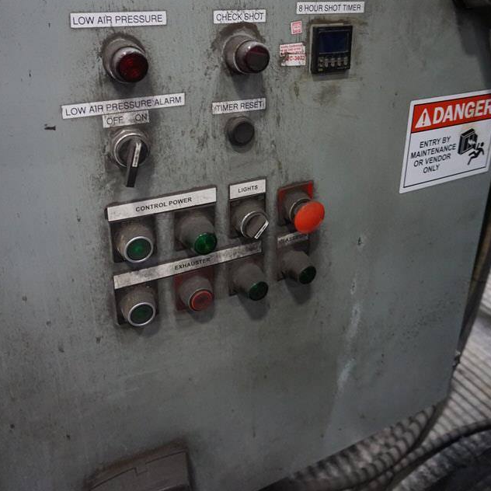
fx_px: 497
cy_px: 156
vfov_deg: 51.4
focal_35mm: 31
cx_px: 245
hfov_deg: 52.5
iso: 2000
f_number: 3.5
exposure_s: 1/60
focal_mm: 16
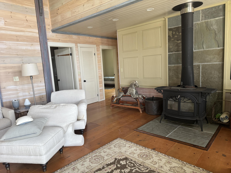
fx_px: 160
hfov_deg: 71.6
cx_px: 116
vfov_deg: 56.8
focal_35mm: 24
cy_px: 86
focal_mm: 6.76
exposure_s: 1/104
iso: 200
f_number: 1.78
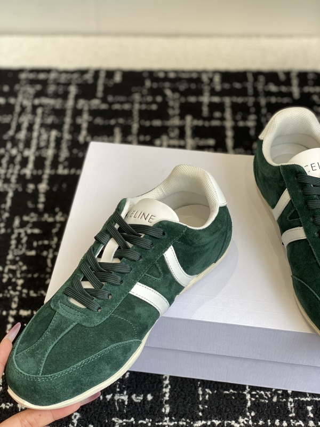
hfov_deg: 28.0
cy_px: 214
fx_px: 641
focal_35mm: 52
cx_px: 160
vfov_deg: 36.8
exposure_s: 1/122
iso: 25
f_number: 2
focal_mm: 6
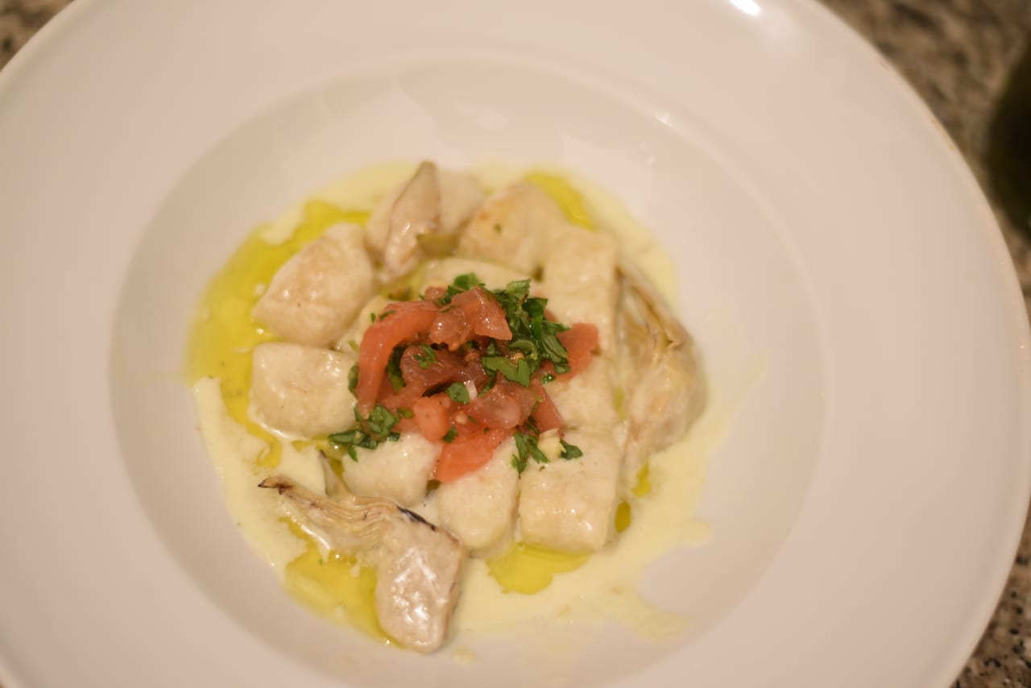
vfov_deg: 27.0
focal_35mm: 50
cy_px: 344
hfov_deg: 39.6
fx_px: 1432
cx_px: 516
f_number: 1.8
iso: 900
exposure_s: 1/60
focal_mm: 50
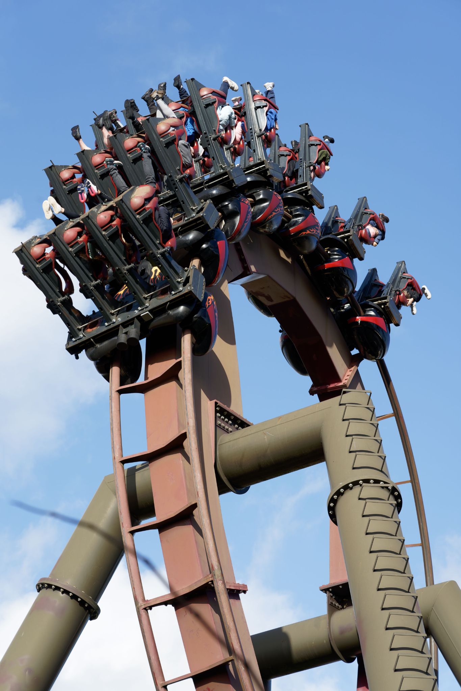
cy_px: 346
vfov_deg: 19.5
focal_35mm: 105
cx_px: 230
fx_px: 2017
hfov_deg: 13.0
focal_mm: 105
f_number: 8
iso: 640
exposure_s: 1/1000
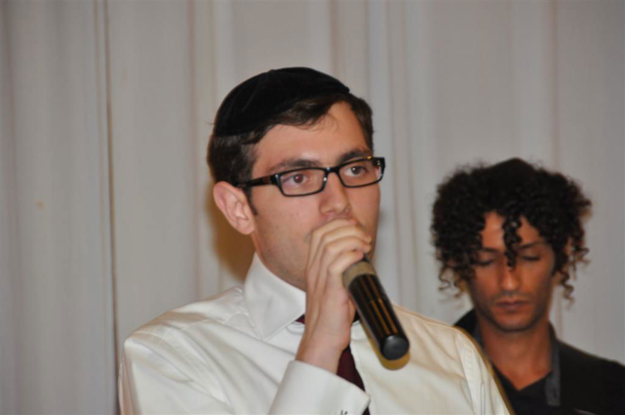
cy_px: 208
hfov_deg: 6.9
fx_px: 5202
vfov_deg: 4.6
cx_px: 312
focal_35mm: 300
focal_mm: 200
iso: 800
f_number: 5.6
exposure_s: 1/60
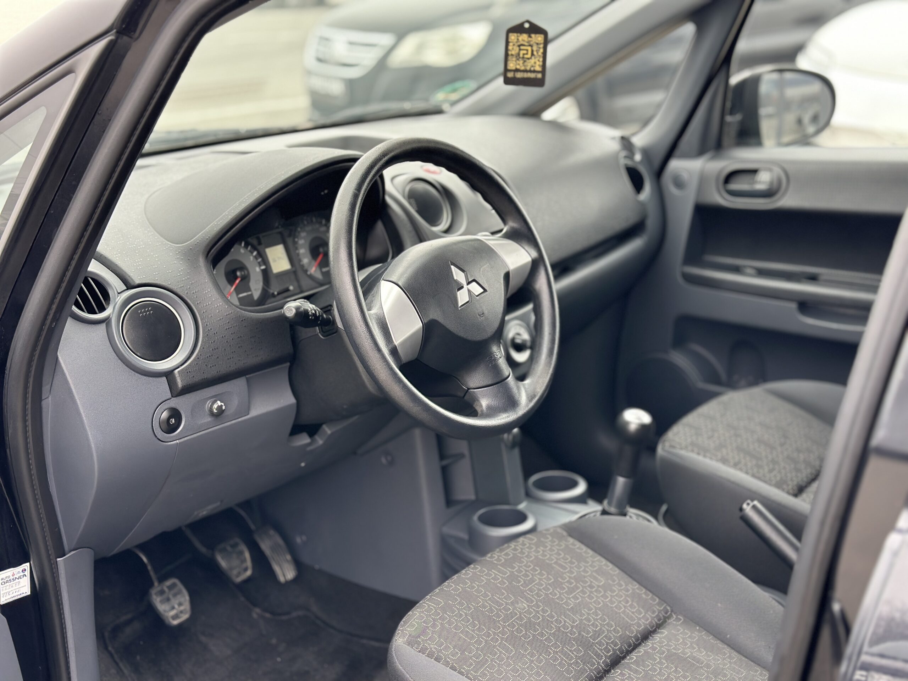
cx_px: 454
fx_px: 1259
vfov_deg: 30.3
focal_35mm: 48
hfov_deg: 39.7
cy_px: 340
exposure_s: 1/147
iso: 80
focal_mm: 6.86
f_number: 1.78
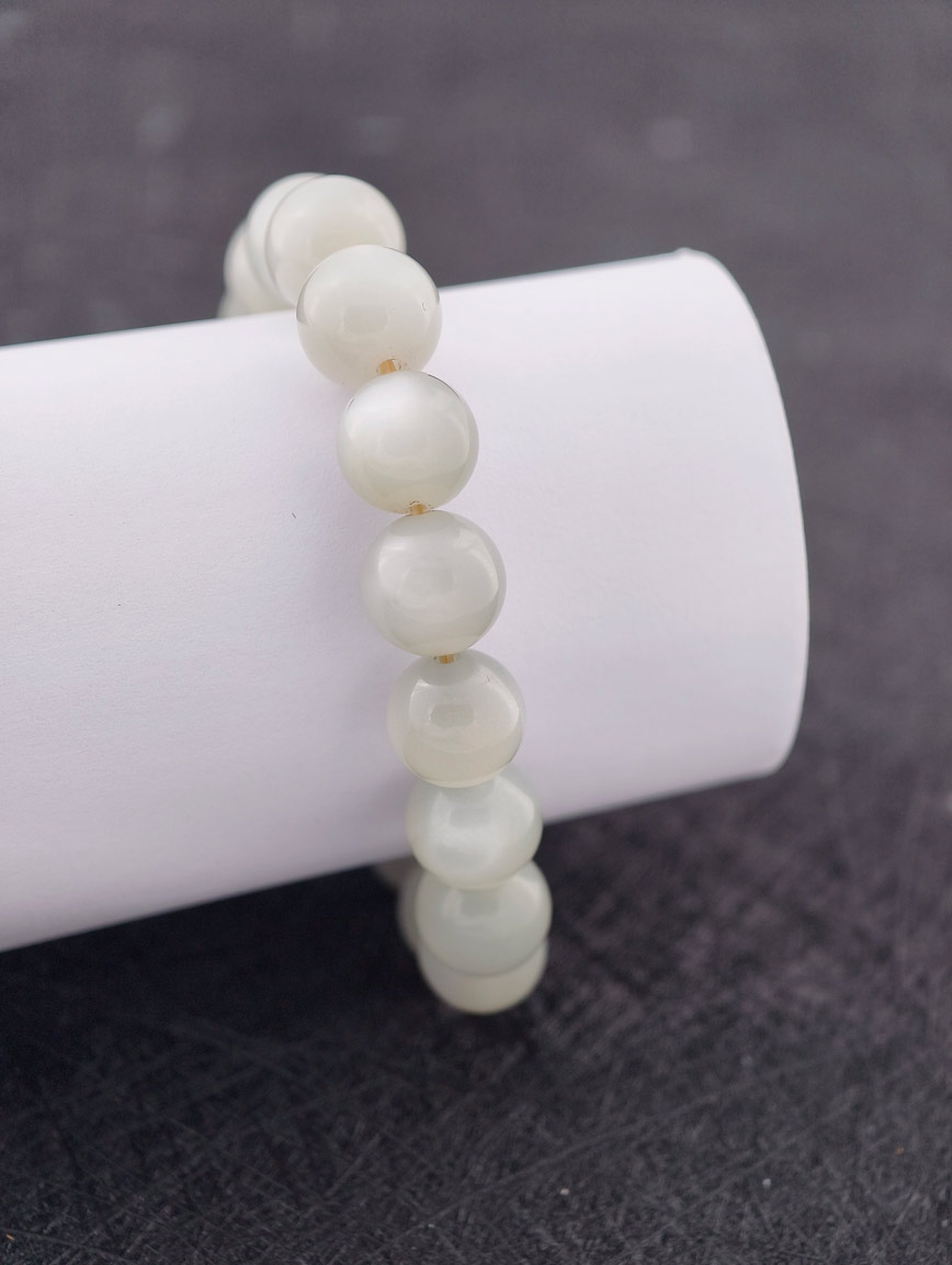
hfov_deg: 17.4
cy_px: 632
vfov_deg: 23.0
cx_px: 476
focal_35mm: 85
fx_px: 3109
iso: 125
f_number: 2.67
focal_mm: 22.48
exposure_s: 1/160
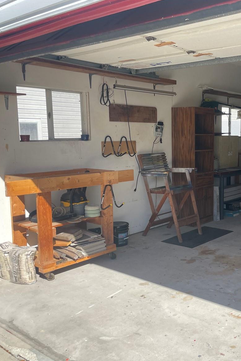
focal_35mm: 37
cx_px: 203
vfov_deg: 51.9
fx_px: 371
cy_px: 183
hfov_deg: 34.5
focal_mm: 4.2
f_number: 1.6
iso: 32
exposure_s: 1/1383
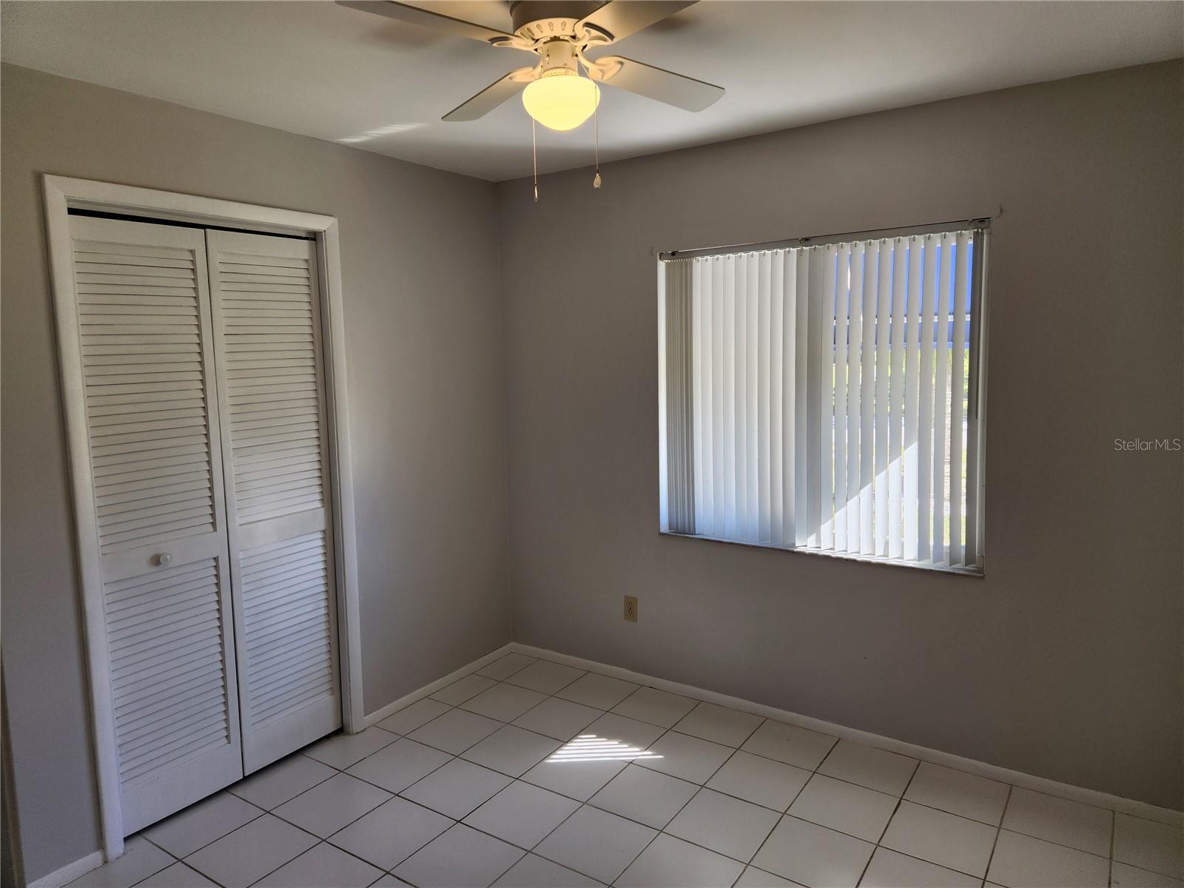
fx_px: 787
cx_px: 592
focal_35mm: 23
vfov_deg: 58.9
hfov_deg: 73.9
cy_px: 444
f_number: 1.8
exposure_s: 1/180
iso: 64
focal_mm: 5.4
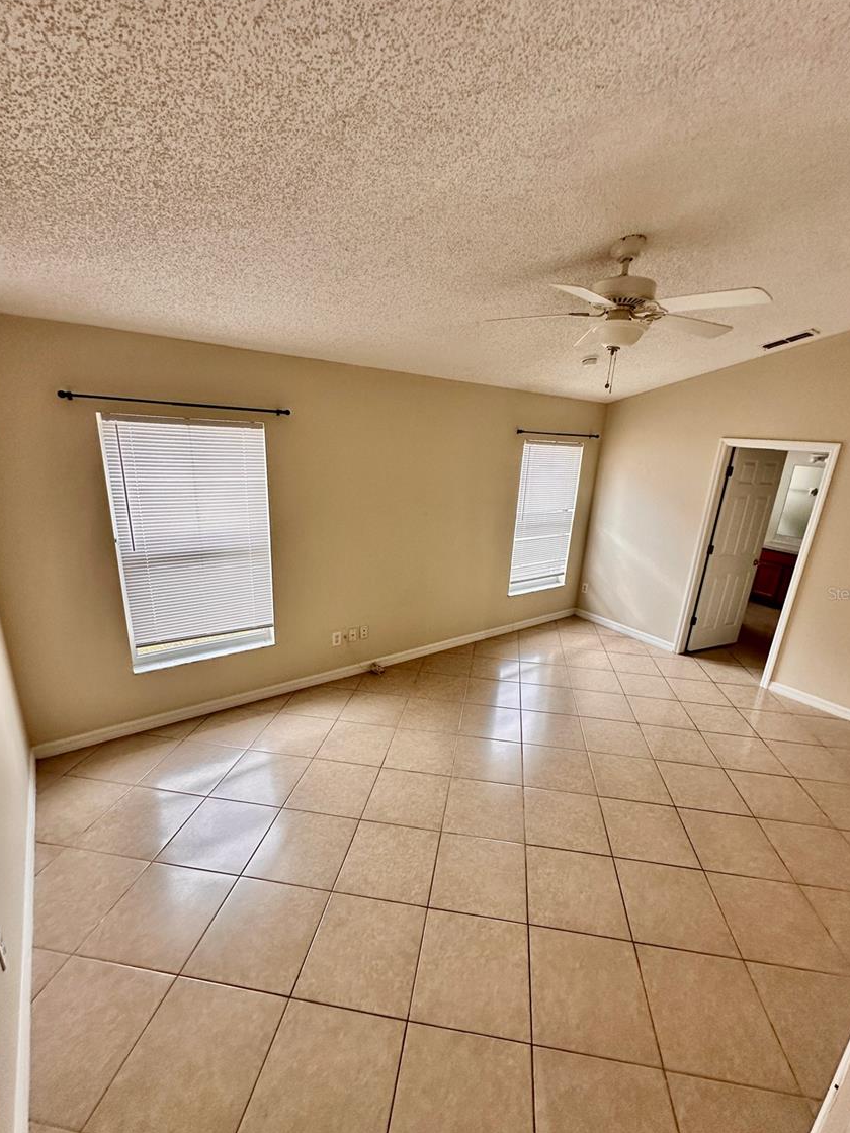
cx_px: 444
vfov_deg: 98.1
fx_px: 491
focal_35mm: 15
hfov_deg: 81.7
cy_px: 593
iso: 160
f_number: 2.2
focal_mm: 2.22
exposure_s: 1/120
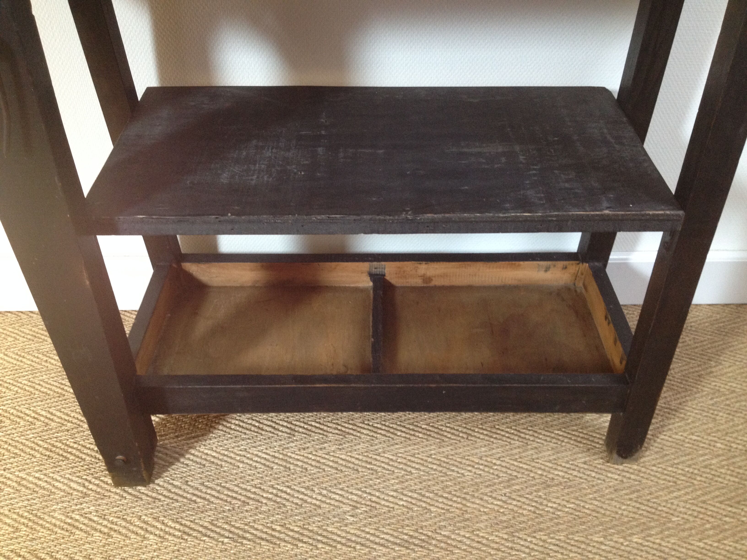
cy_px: 280
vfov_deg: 40.7
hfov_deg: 52.6
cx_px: 374
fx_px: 755
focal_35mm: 35
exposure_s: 1/20
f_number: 2.4
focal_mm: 4.28
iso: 160
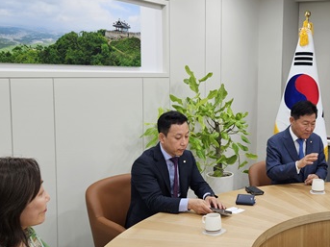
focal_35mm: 47
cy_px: 124
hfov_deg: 38.9
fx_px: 448
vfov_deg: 30.9
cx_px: 266
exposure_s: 1/120
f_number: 1.8
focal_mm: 5.4
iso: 80
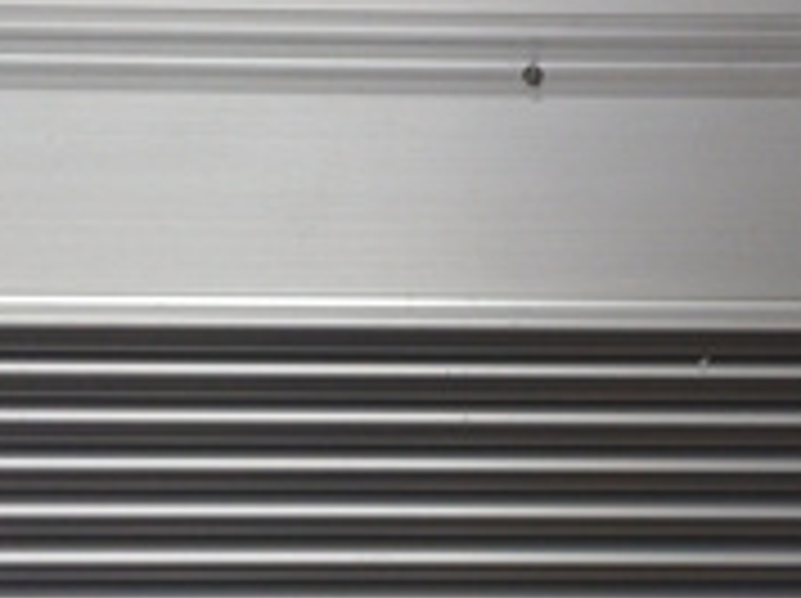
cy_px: 420
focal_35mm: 76
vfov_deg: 19.3
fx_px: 1756
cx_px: 590
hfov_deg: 25.4
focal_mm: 3.79
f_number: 2
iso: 139
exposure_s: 1/33
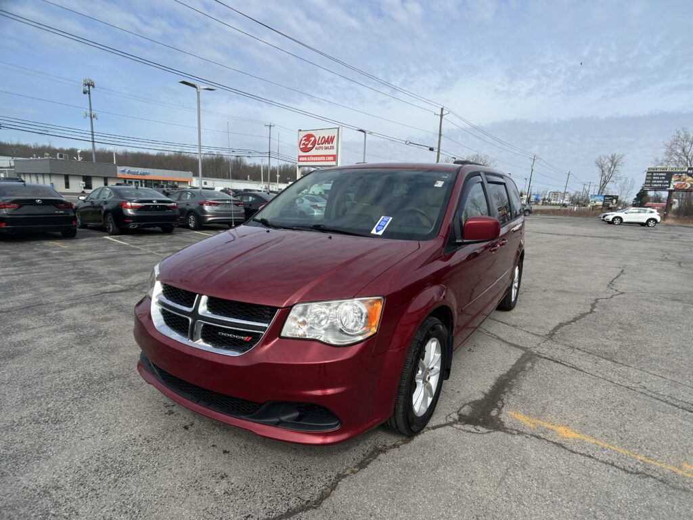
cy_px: 260
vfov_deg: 53.1
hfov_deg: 67.3
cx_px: 346
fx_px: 521
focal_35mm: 26
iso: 50
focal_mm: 5.7
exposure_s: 1/3968
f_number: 1.5
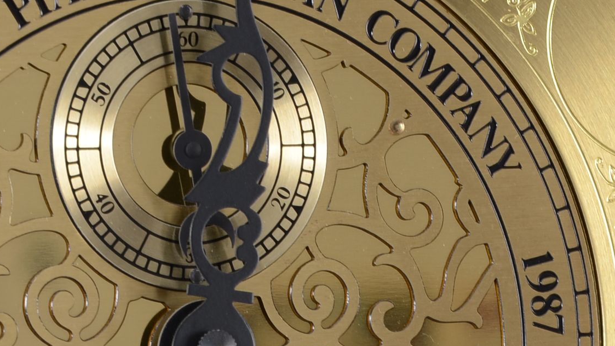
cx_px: 239
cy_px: 341
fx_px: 5890
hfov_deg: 6.0
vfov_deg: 3.4
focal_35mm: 361
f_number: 10
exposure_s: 1/60
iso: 160
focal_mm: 105
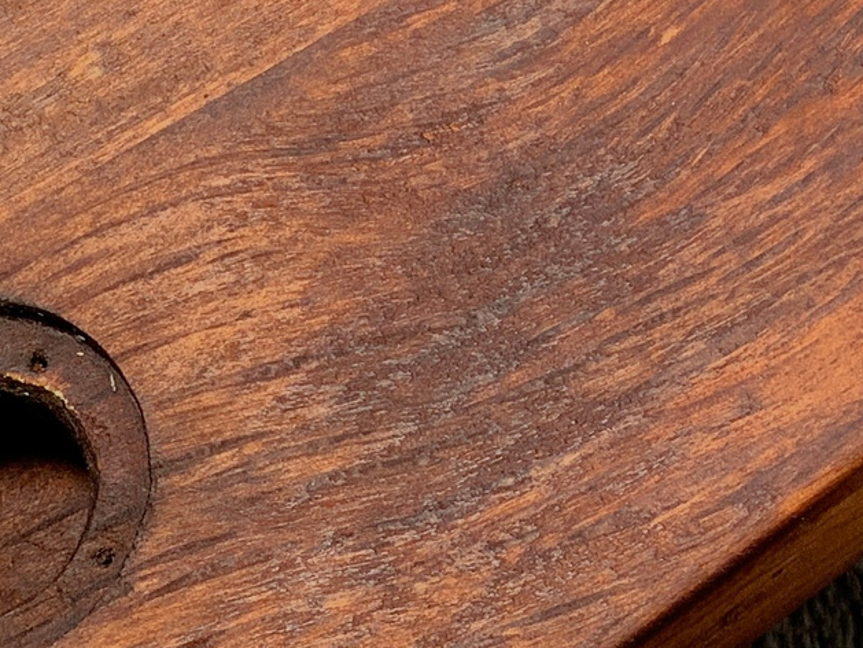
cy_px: 511
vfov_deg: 12.5
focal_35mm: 118
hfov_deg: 16.7
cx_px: 336
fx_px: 2942
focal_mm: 3
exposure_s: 1/104
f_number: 1.8
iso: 32
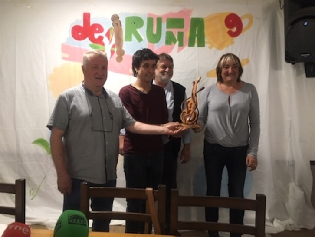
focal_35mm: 29
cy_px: 118
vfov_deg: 48.3
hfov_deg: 61.6
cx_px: 158
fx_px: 264
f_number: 2.2
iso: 160
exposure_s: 1/33
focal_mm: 4.15
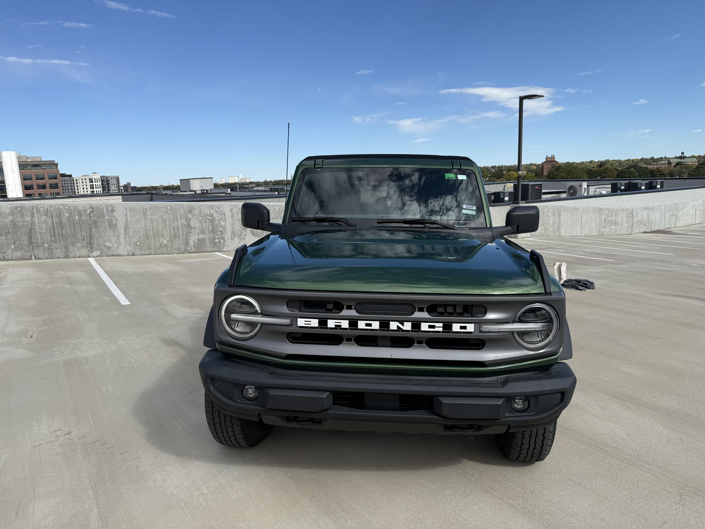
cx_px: 352
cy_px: 264
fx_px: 489
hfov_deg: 71.6
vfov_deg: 56.8
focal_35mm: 24
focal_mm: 6.76
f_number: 1.78
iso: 80
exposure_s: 1/4673
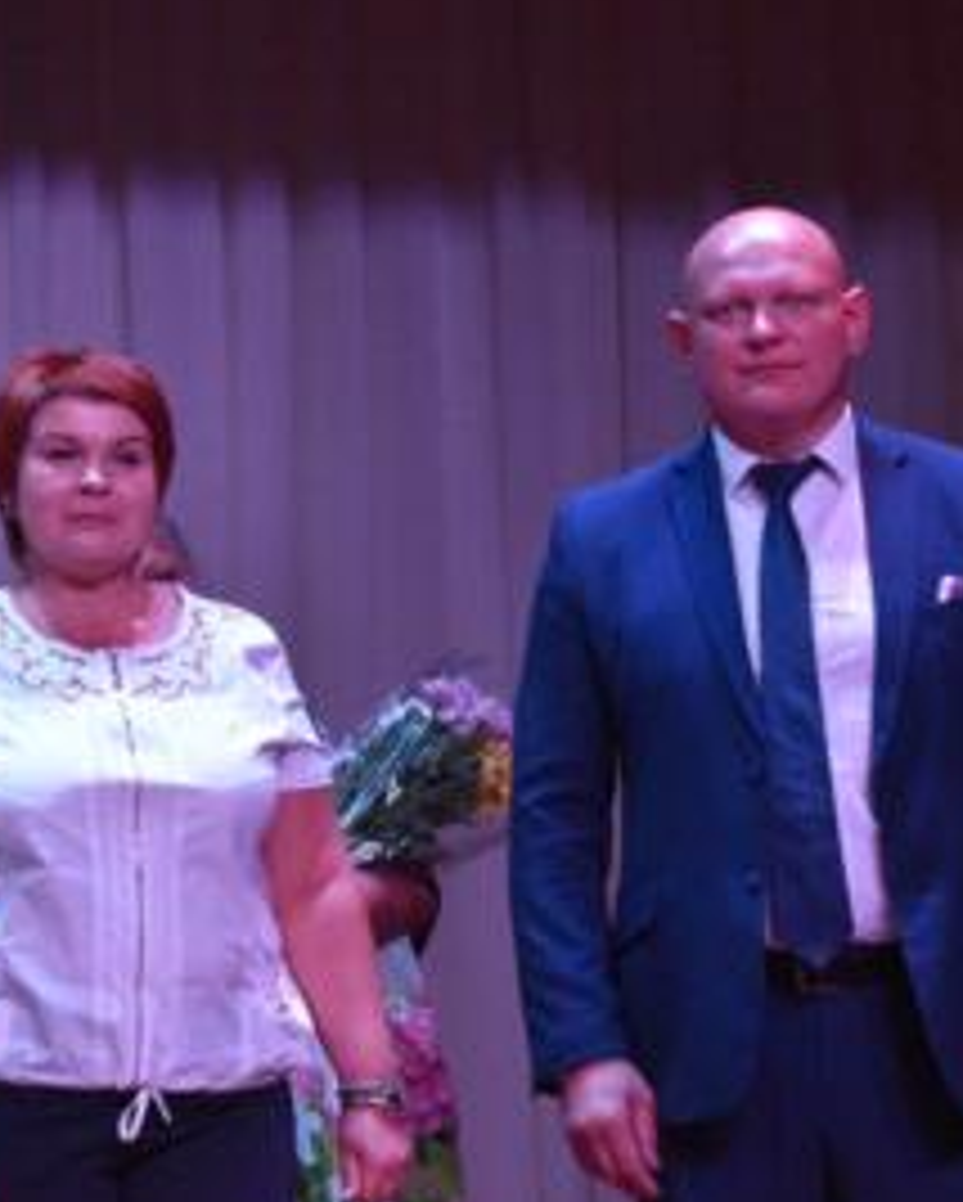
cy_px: 497
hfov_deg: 10.6
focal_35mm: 145
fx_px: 5156
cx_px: 198
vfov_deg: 13.3
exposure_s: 1/250
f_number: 5.6
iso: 3200
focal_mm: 55
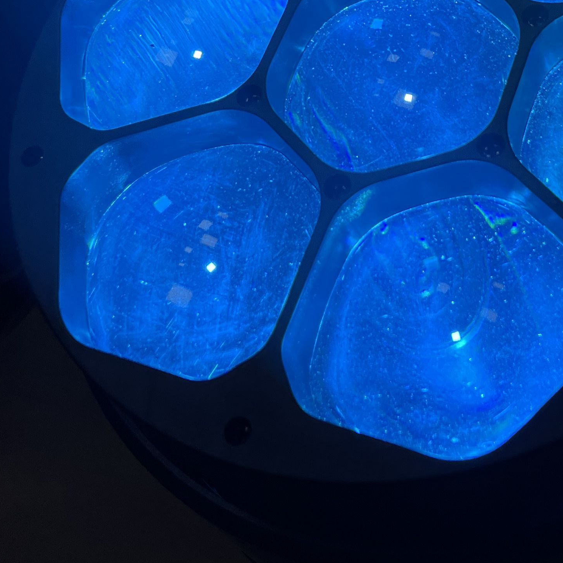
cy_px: 14
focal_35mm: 64
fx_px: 1178
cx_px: 388
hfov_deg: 26.7
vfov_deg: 25.7
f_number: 1.6
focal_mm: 4.2
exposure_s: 1/442
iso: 50
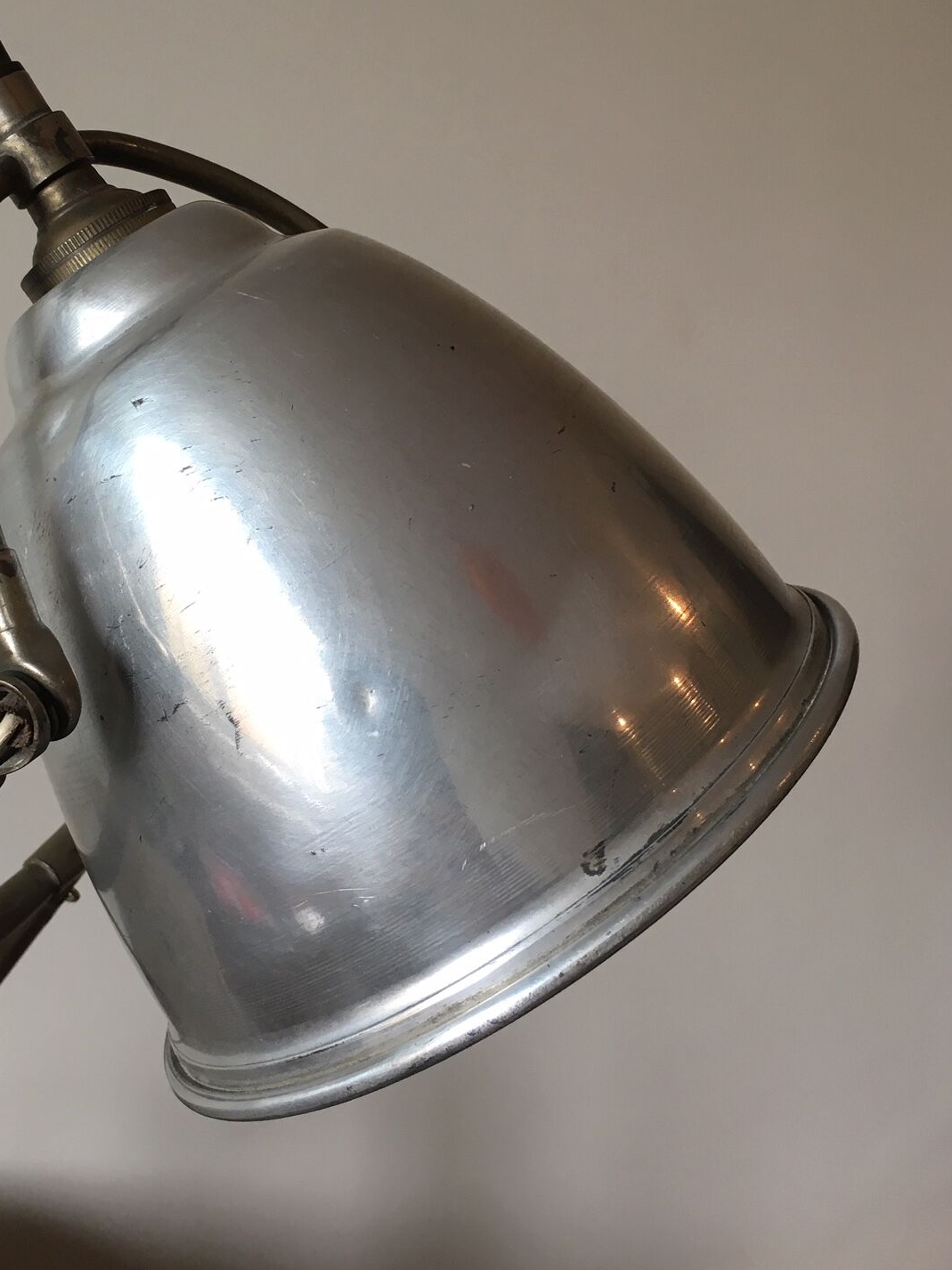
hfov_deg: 34.9
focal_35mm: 41
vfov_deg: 45.6
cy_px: 524
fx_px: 1504
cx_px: 340
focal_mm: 4.15
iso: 64
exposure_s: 1/33
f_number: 2.2
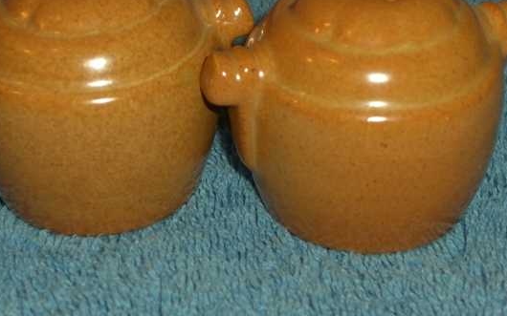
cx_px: 223
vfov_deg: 11.0
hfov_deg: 17.5
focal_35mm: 119
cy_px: 117
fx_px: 1644
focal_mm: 19.4
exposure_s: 1/30
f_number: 9.6
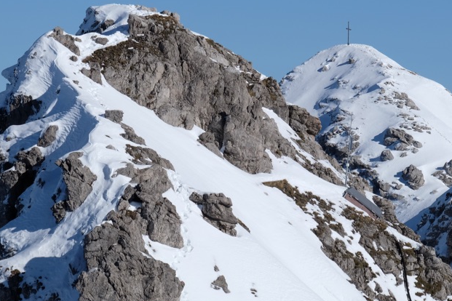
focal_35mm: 244
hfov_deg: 8.4
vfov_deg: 5.6
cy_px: 116
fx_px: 3063
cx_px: 258
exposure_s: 1/340
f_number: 13
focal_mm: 98.6
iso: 200
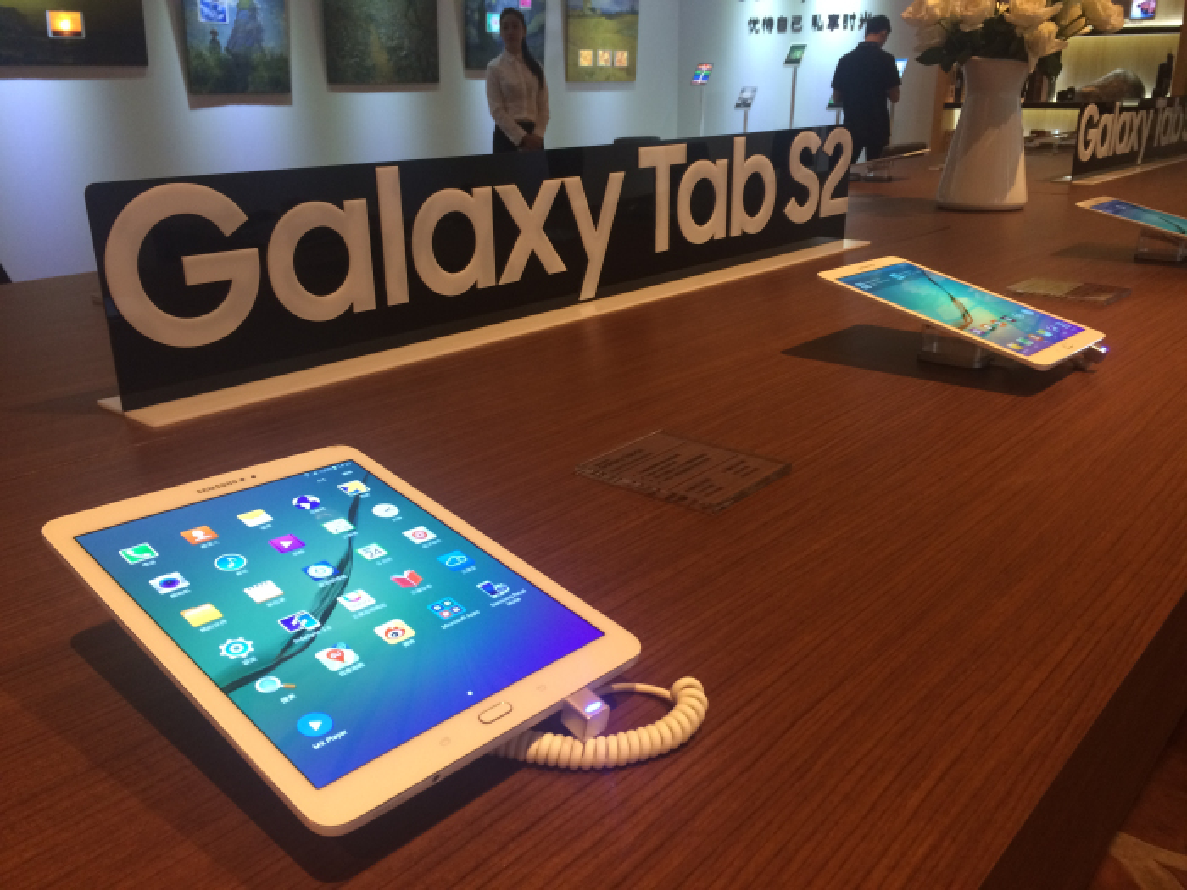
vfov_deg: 48.2
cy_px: 445
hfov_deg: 61.7
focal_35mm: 29
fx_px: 994
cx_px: 594
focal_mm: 4.15
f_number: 2.2
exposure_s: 1/30
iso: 125
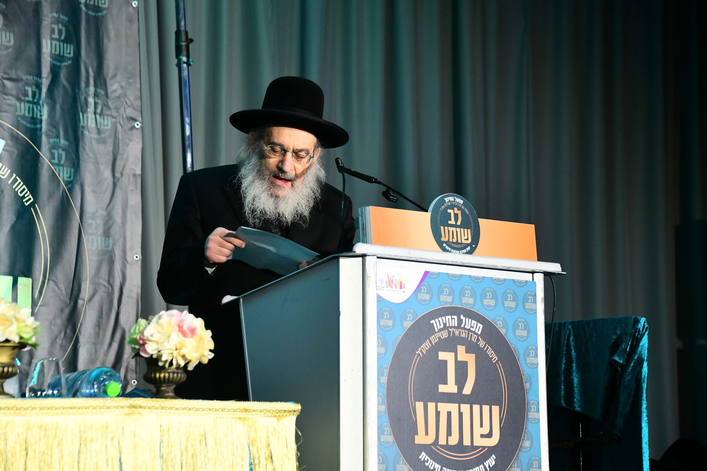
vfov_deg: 13.0
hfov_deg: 19.5
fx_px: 2062
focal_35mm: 105
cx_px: 354
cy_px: 236
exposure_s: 1/125
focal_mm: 105
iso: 3200
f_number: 5.6
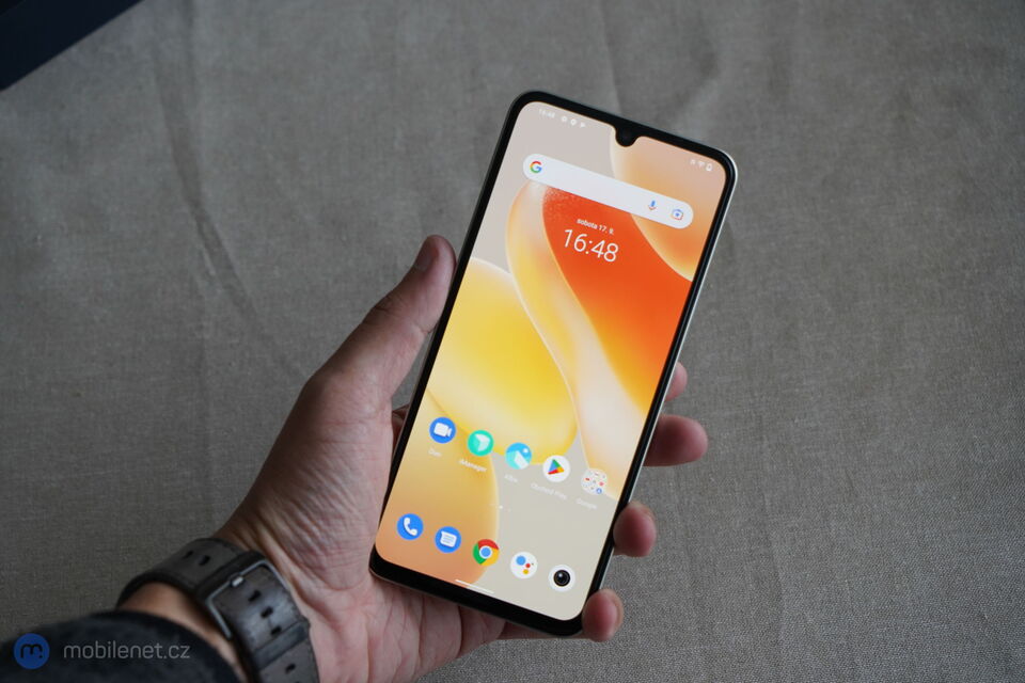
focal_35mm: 53
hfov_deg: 37.5
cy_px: 342
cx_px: 512
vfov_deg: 25.5
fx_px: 1509
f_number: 5.6
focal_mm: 53
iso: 1250
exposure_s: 1/125
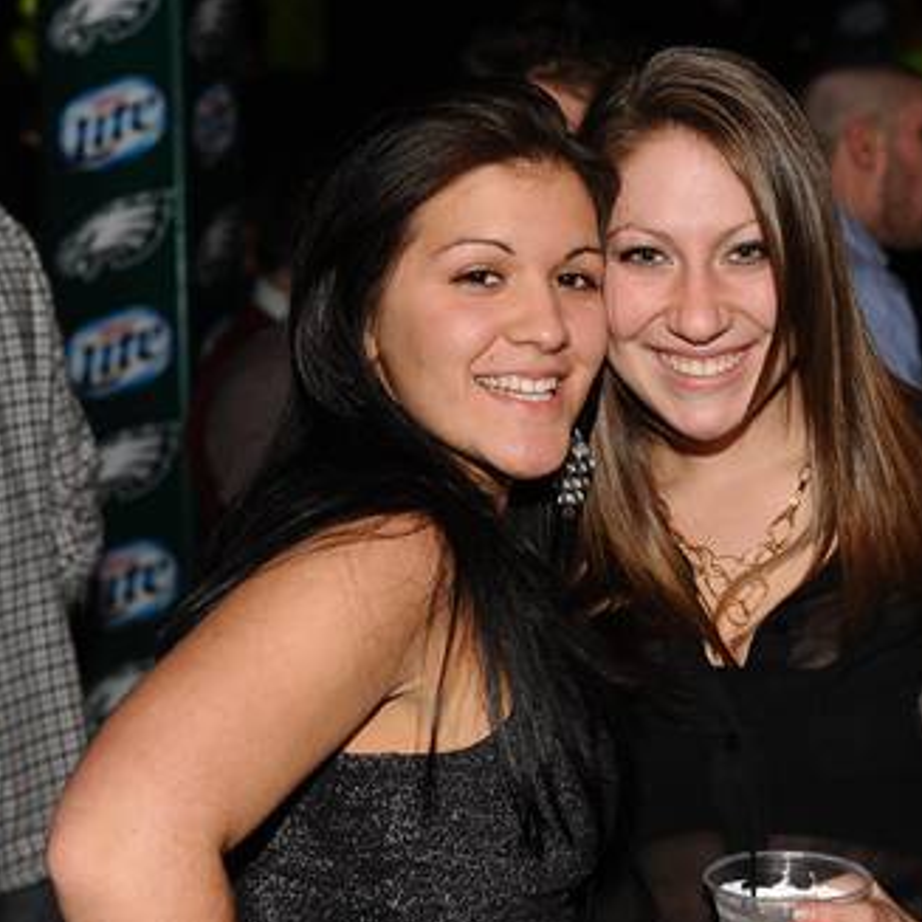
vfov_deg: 17.4
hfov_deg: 17.4
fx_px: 3013
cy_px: 465
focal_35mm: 100
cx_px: 570
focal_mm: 70
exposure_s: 1/250
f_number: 5.6
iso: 800
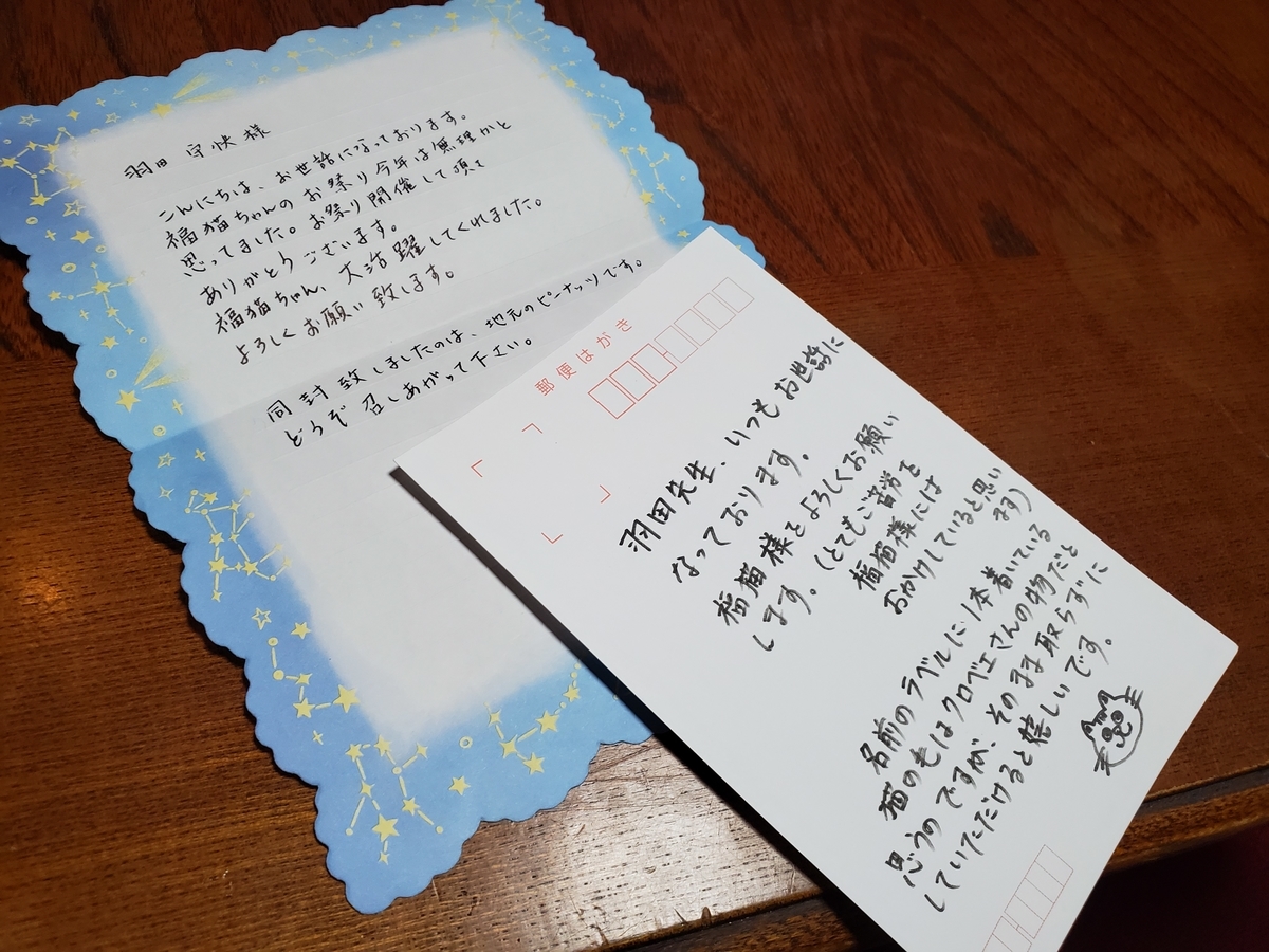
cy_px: 476
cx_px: 634
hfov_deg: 67.3
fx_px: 953
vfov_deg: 53.1
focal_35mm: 26
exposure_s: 1/50
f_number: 2.4
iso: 200
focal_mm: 4.3
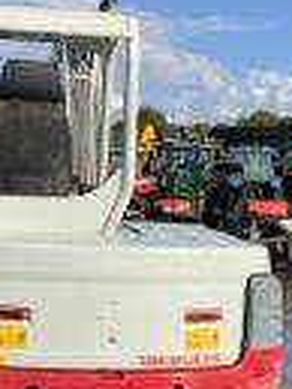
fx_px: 910
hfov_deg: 18.2
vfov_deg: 24.0
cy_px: 247
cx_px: 157
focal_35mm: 81
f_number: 1.8
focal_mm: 3
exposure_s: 1/2141
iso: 16
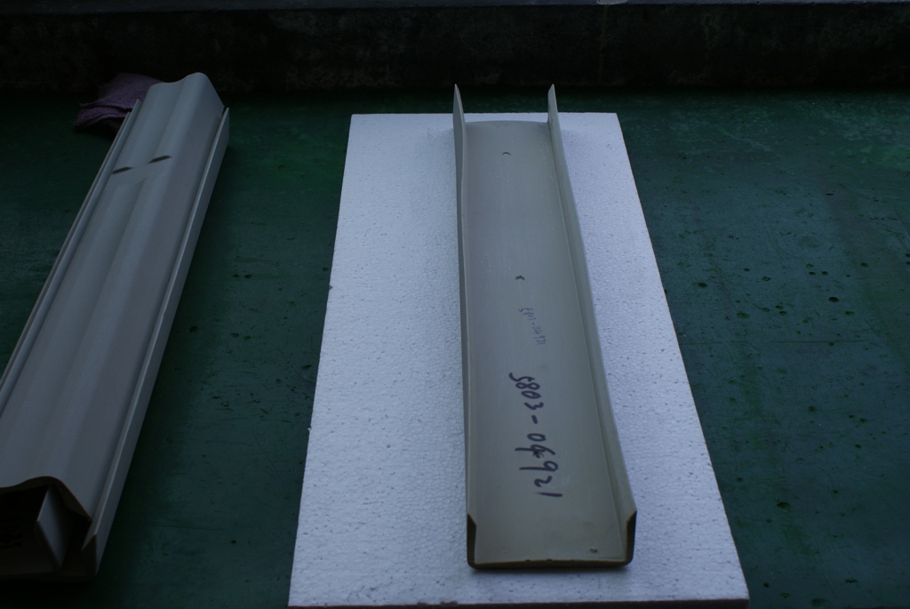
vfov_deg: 29.9
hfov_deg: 43.6
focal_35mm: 45
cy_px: 304
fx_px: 1139
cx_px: 455
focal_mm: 30
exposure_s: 1/100
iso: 100
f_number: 8
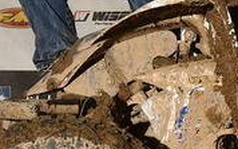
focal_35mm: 201
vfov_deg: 6.5
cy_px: -17
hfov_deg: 10.0
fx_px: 1303
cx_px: 404
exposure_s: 1/400
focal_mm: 24
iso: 640
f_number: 5.6
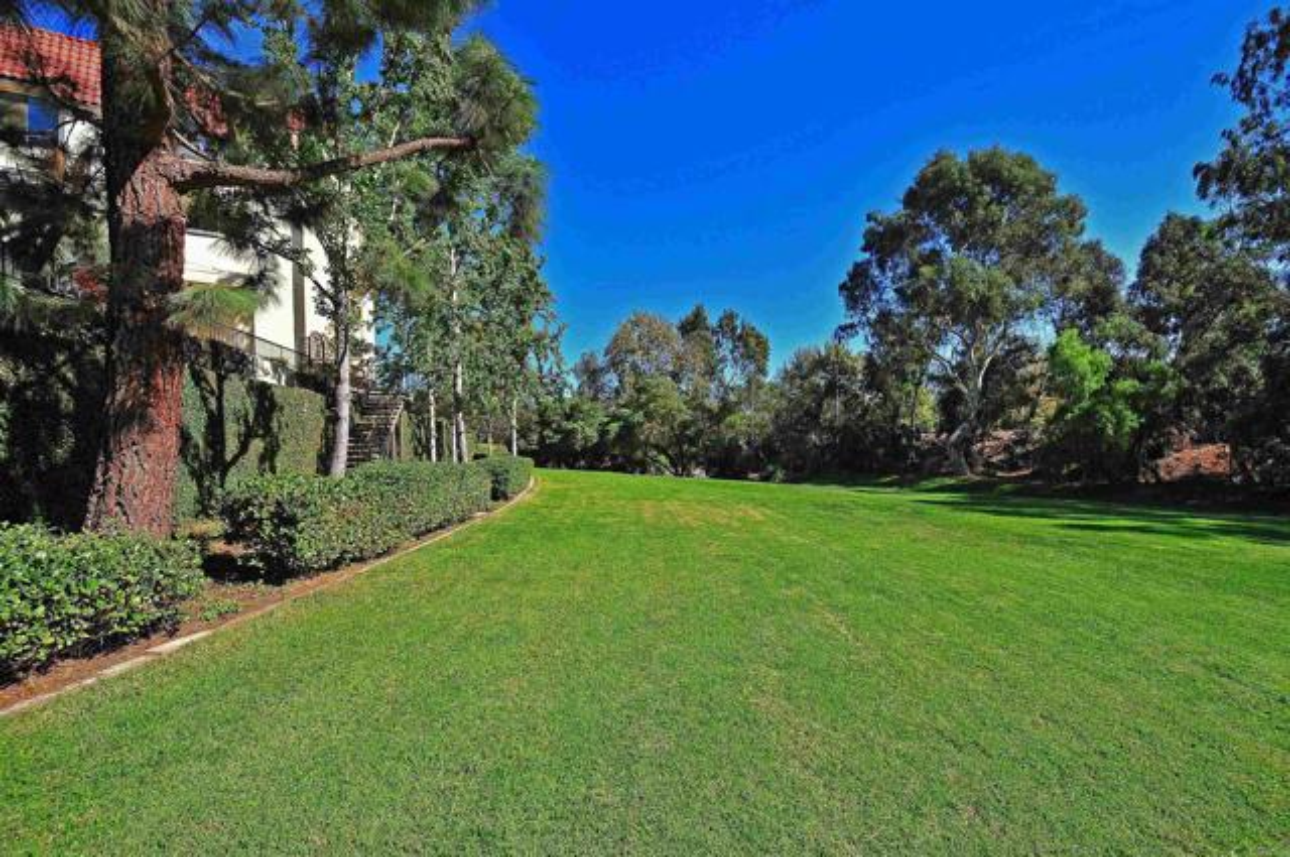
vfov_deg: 77.2
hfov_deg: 100.5
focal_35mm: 15
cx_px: 645
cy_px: 428
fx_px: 537
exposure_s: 1/200
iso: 100
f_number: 7.1
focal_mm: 10
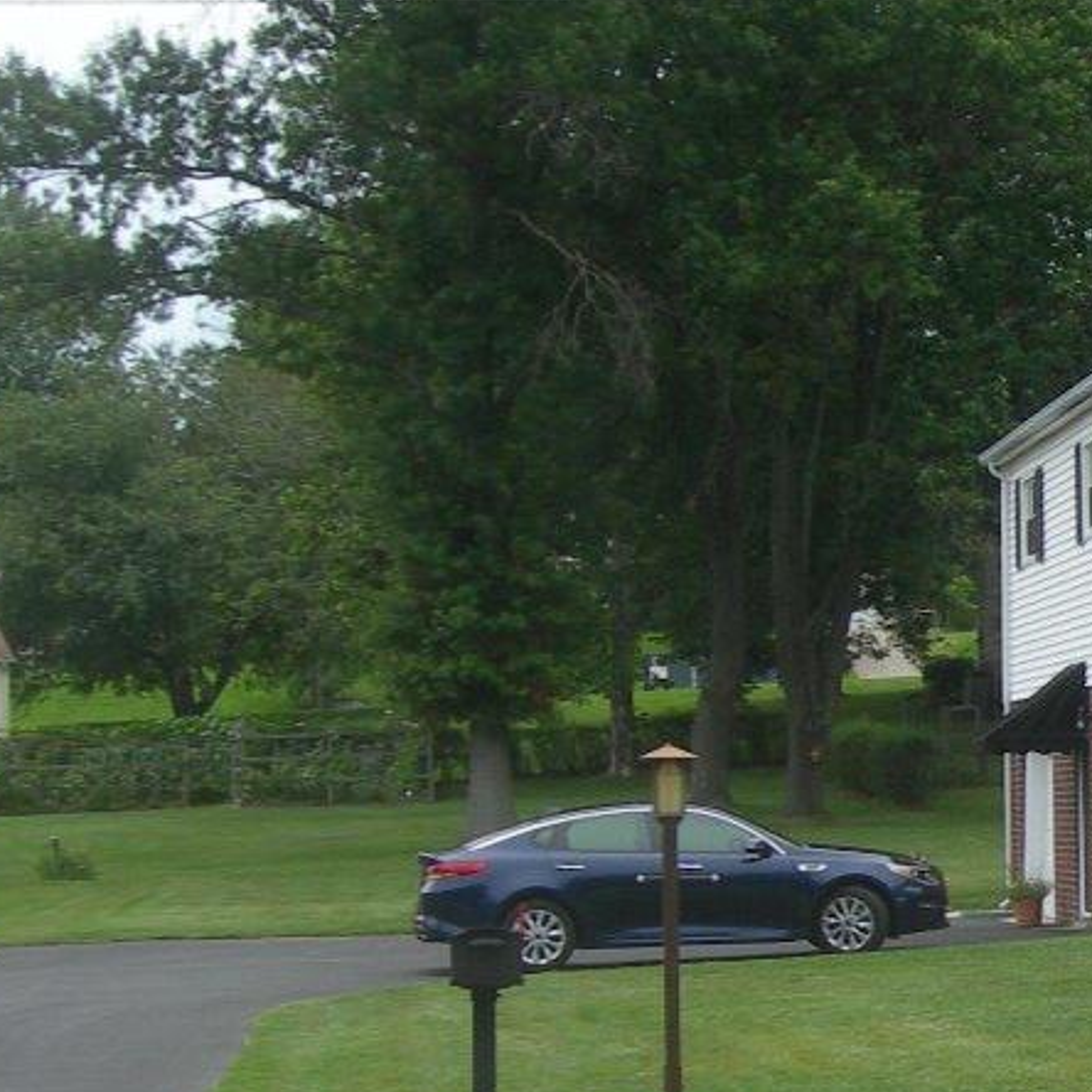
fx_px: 3890
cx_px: 1500
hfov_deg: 15.1
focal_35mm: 109
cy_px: 839
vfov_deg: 15.9
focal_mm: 7.8
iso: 50
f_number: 4.8
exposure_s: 1/212
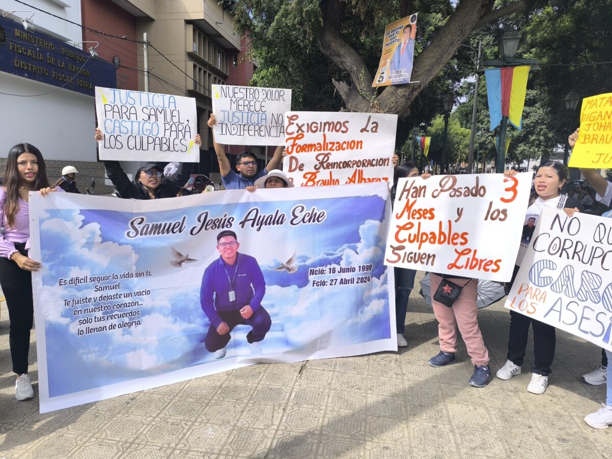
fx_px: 407
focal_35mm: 23
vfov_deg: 58.9
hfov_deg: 73.9
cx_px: 306
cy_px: 230
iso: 50
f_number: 1.65
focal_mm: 6.14
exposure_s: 1/973
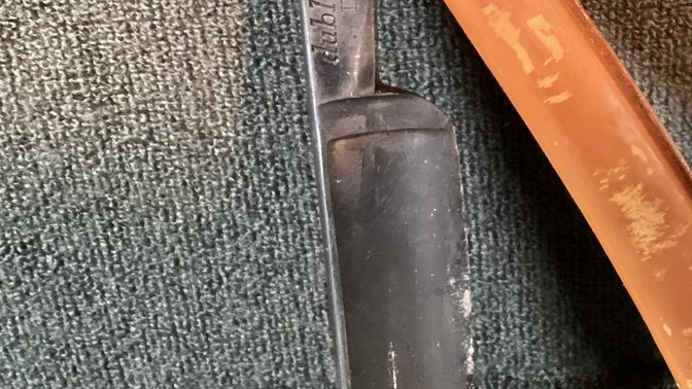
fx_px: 1395
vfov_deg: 15.4
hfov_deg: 27.1
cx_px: 597
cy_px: -55
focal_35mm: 76
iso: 500
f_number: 2.4
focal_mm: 3.3
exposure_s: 1/30
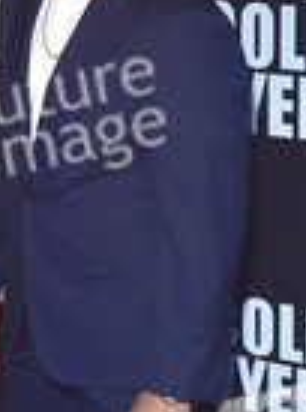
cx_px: 100
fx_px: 1267
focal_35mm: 107
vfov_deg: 18.4
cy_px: 280
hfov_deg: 13.7
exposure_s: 1/200
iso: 640
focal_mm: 38
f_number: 6.3
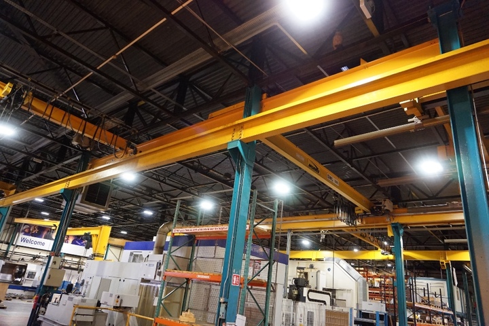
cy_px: 163
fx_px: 326
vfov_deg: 53.1
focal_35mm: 24
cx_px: 244
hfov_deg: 73.7
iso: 3200
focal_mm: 16
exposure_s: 1/125
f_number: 3.5
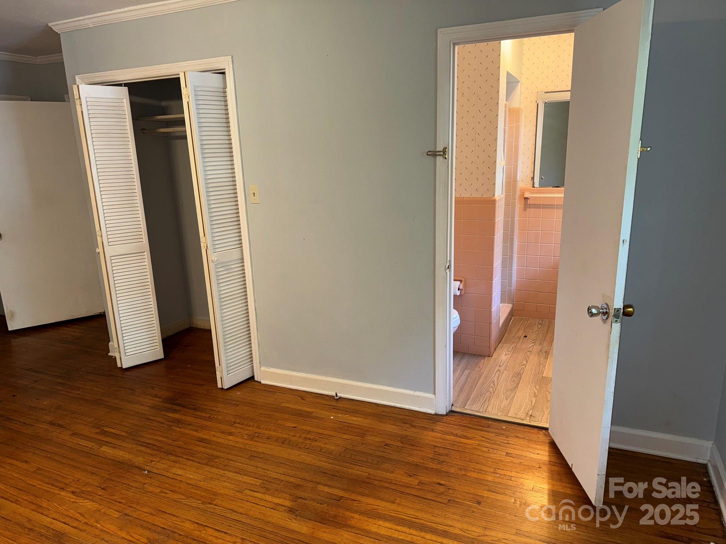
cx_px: 363
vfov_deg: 56.8
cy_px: 272
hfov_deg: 71.6
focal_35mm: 24
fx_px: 503
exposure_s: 1/23
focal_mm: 6.76
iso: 64
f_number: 1.78
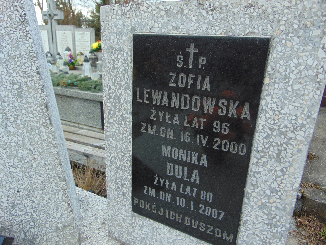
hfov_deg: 69.4
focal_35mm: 25
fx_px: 235
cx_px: 163
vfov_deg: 54.9
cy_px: 122
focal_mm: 4.5
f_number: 3
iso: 80
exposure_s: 1/250
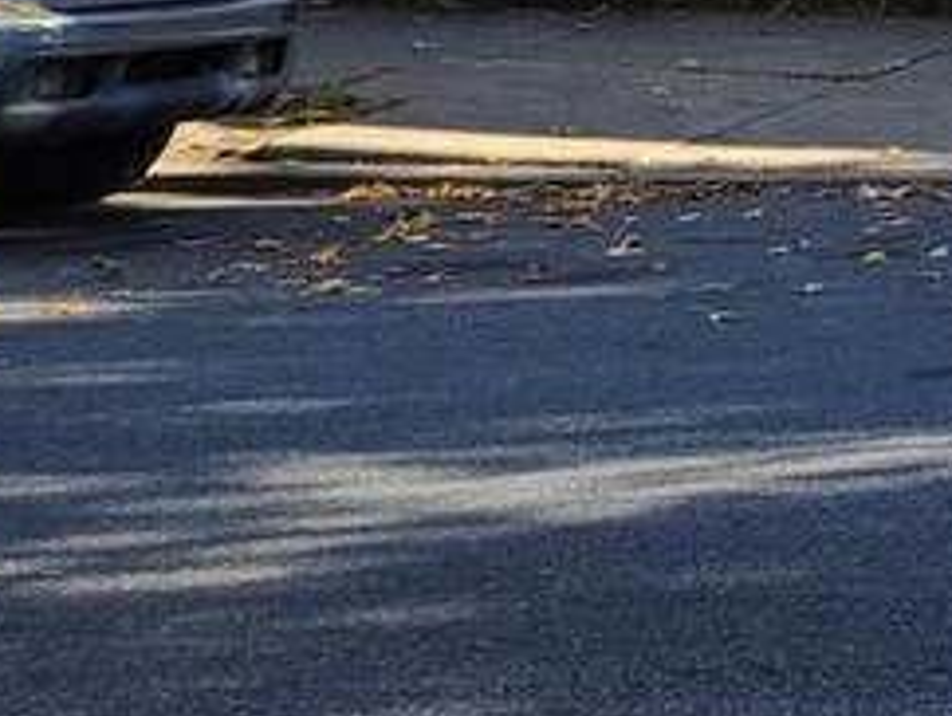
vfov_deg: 10.6
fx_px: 3634
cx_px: 2333
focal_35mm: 132
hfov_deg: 11.9
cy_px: -567
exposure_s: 1/208
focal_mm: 7
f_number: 1.8
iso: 16
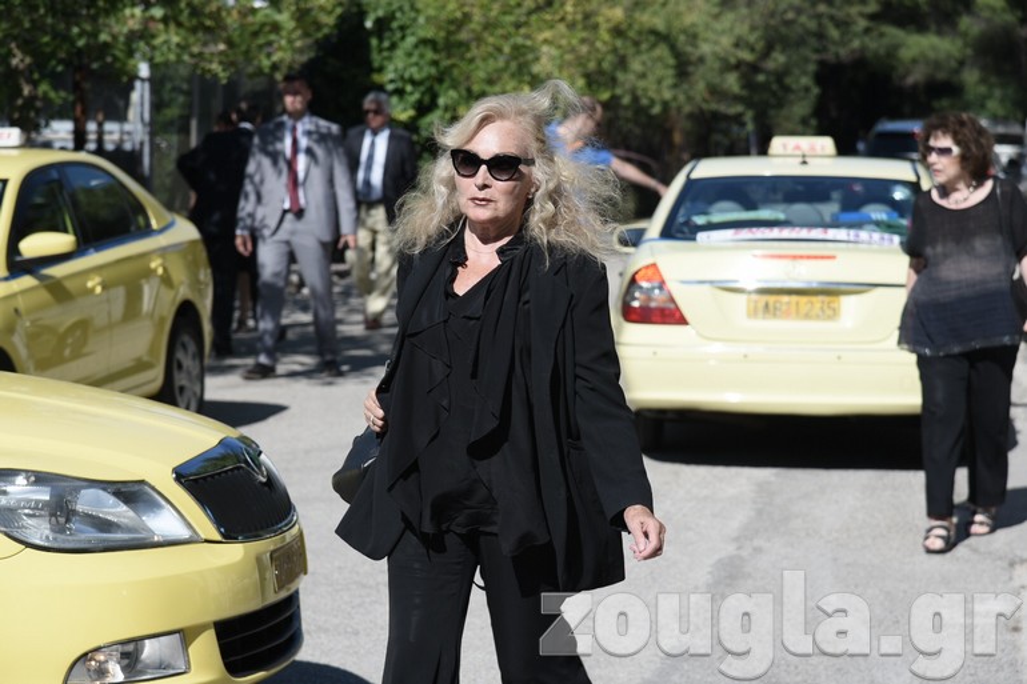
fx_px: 3422
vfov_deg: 11.4
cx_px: 514
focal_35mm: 120
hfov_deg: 17.1
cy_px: 342
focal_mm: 120
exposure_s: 1/320
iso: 100
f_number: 6.3
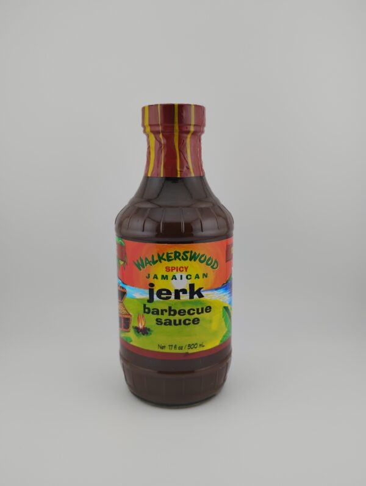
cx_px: 183
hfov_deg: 49.9
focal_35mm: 28
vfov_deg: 63.4
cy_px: 243
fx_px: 394
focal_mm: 4.26
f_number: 1.8
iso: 100
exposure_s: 1/267
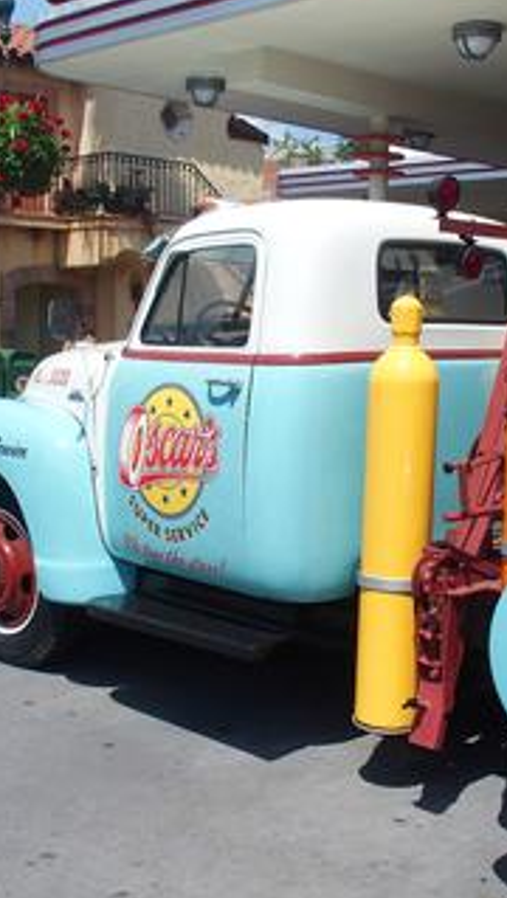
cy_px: 431
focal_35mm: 43
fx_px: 1025
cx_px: 211
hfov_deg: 27.7
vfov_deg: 47.3
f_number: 4
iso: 100
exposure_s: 1/1000
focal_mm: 6
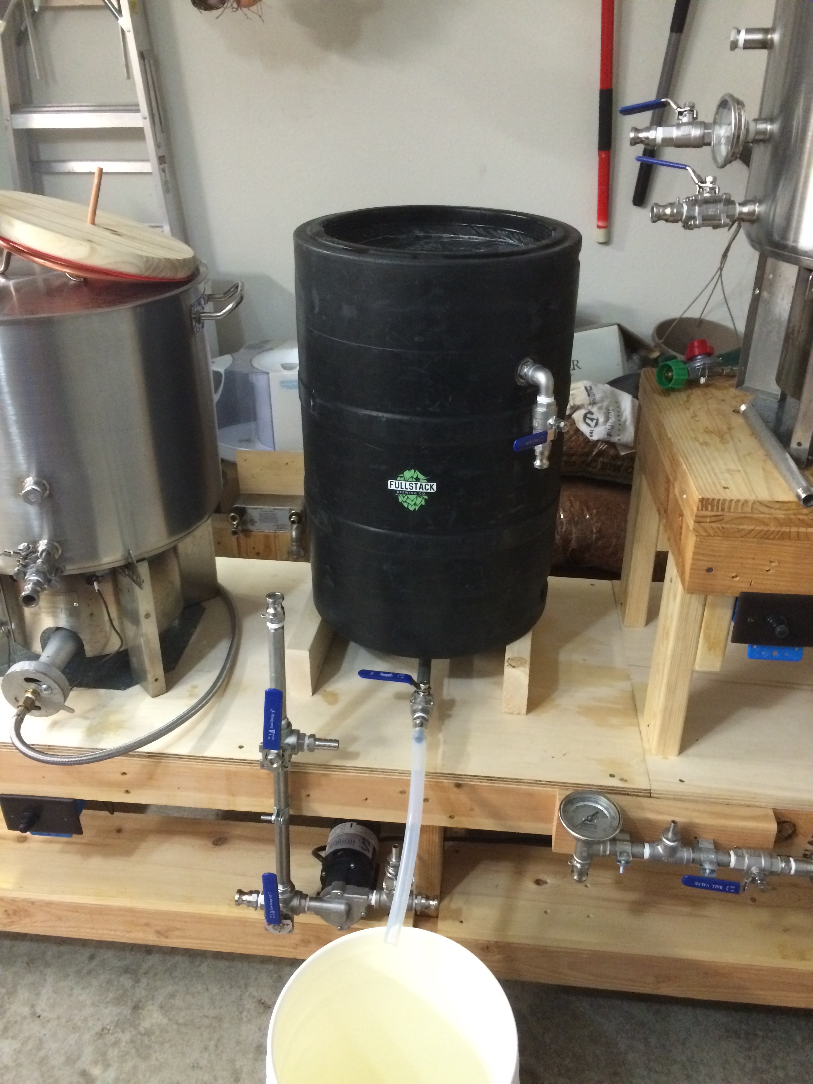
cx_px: 406
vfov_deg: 61.7
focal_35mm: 29
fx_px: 908
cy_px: 542
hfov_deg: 48.2
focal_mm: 4.15
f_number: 2.2
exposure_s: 1/15
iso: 320
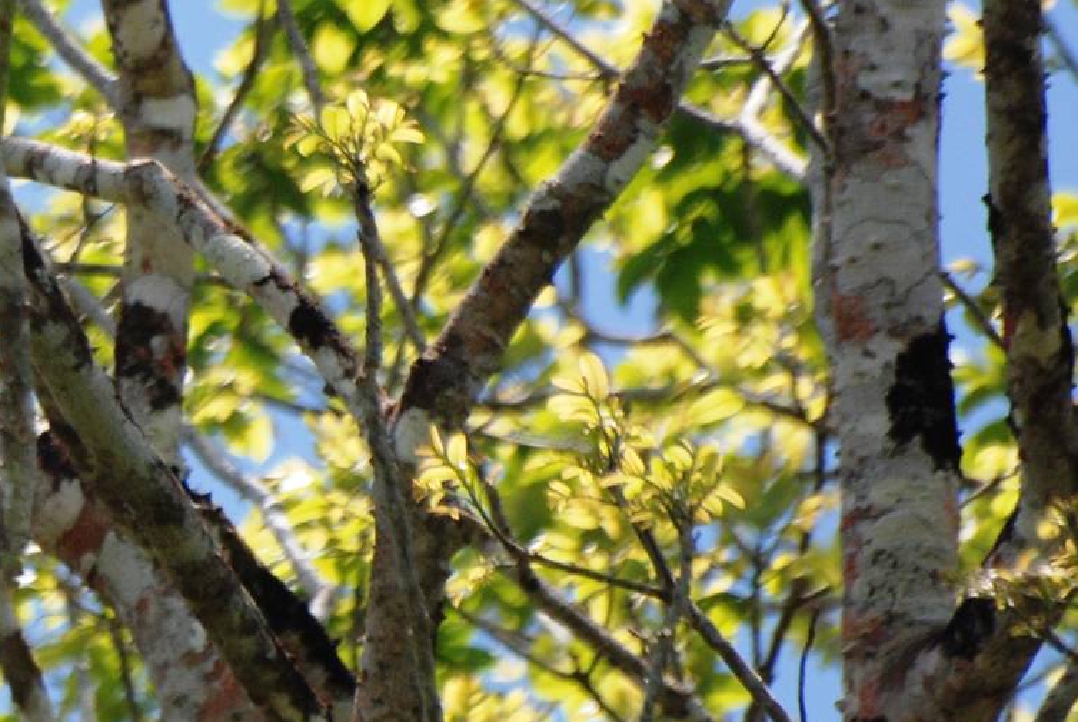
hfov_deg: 2.2
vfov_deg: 1.4
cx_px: 75
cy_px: 696
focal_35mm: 954
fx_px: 28606
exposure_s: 1/1250
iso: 400
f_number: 5.6
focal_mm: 300
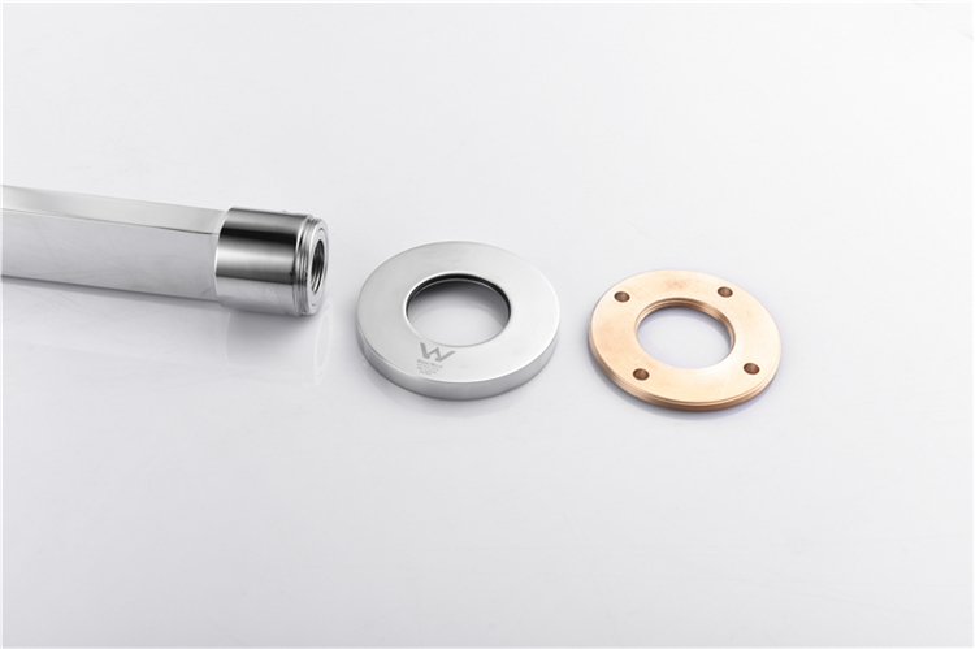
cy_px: 324
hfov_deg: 39.6
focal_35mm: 50
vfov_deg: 27.0
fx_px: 1353
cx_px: 488
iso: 64
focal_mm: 50
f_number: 9
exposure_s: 1/160
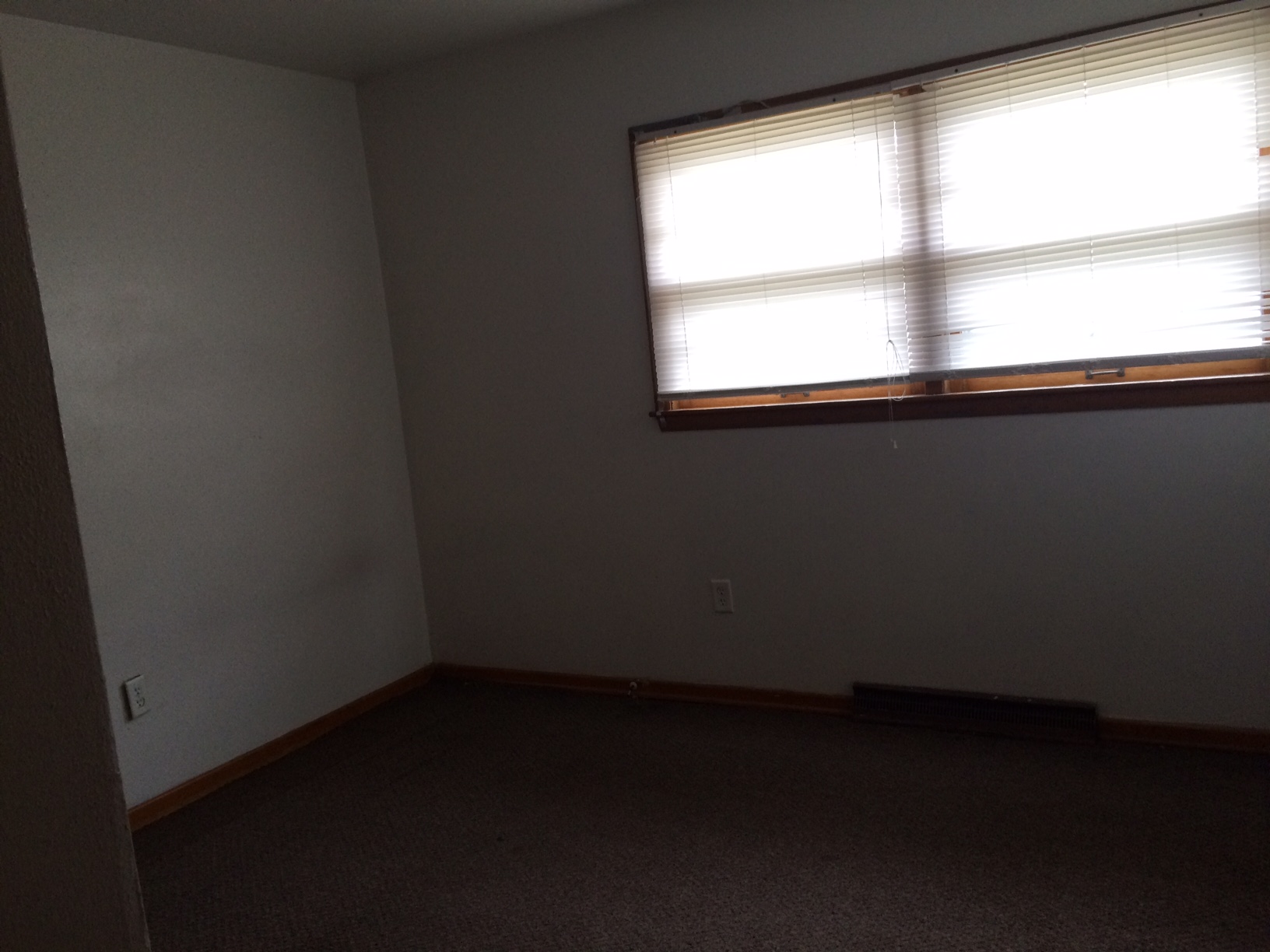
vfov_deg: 48.2
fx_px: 1064
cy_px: 476
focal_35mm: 29
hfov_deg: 61.7
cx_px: 635
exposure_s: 1/30
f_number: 2.2
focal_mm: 4.15
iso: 125
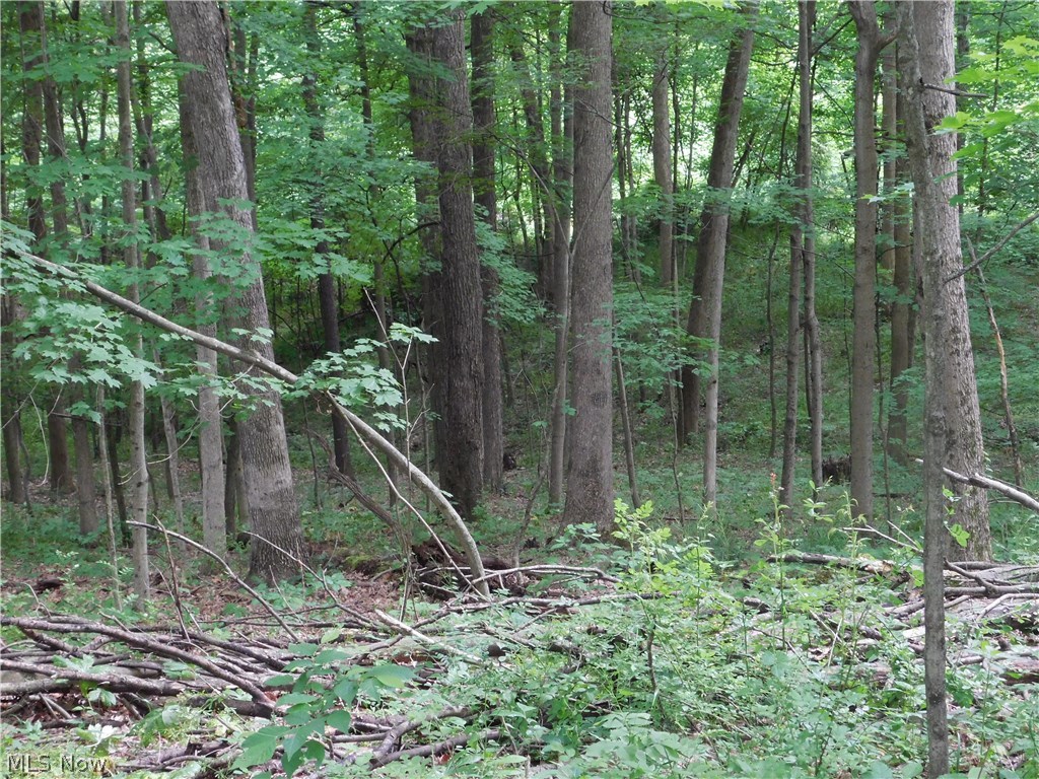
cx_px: 520
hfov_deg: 29.4
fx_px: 1981
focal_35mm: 66
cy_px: 390
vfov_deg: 22.3
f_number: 4.2
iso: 320
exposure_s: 1/30
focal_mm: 11.7
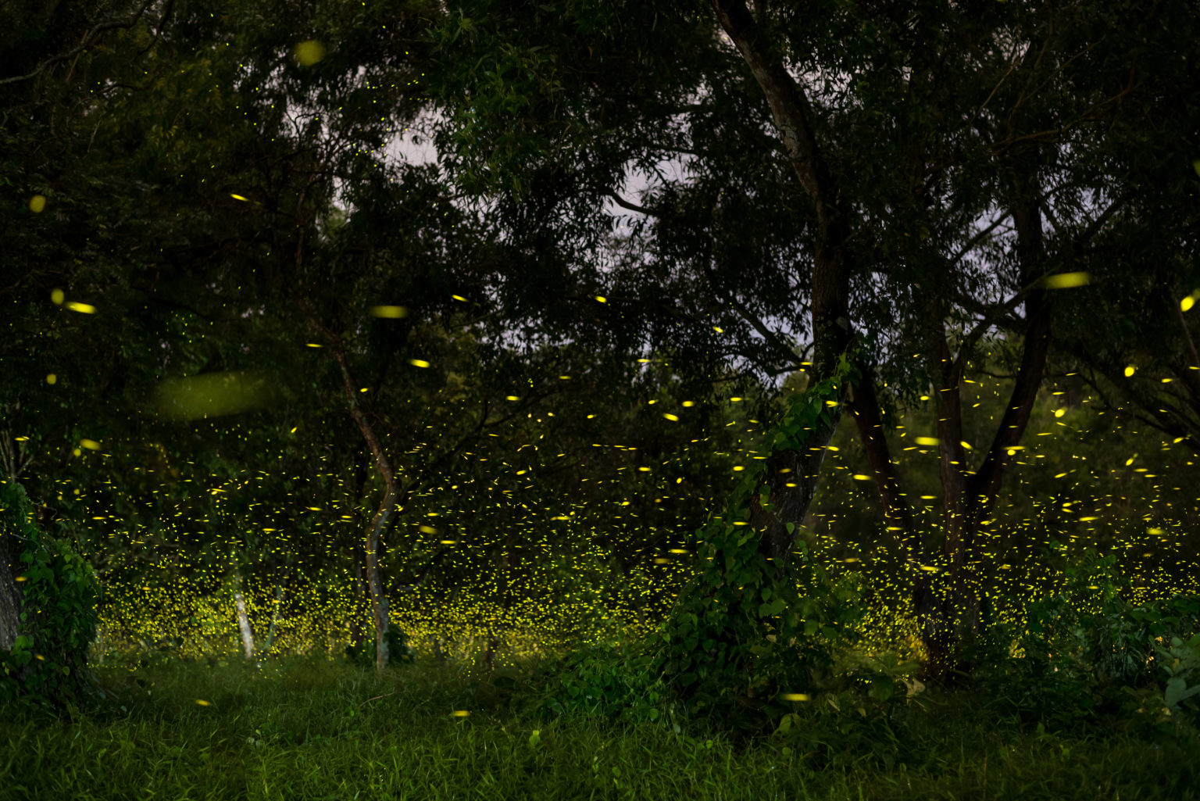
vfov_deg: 27.0
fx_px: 1667
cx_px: 600
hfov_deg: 39.6
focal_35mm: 50
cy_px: 400
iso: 800
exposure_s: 30
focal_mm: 50
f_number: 2.8
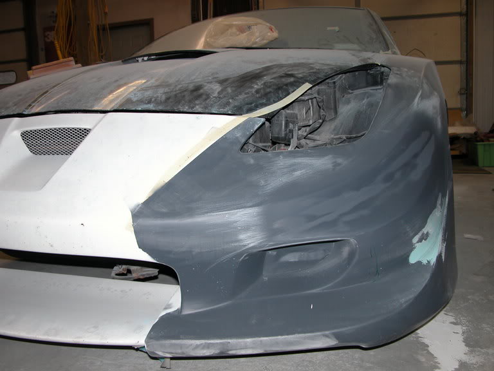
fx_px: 499
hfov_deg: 52.6
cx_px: 247
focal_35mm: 35
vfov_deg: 40.7
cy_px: 186
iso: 100
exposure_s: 1/60
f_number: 2.8
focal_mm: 8.9
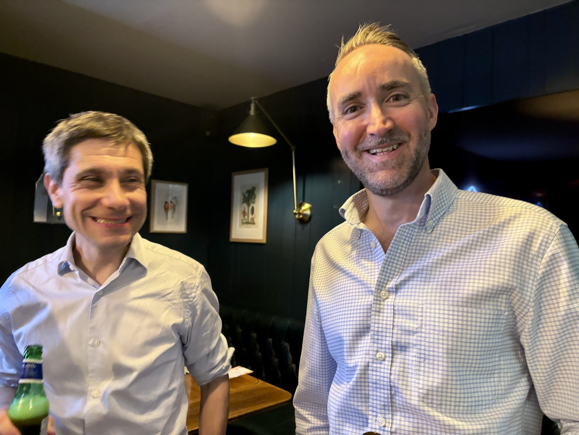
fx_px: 435
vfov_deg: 53.1
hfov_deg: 67.3
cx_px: 290
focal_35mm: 26
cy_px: 218
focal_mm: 5.96
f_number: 1.6
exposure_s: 1/25
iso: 500
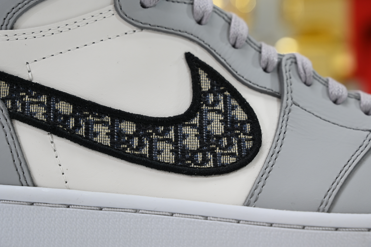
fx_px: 711
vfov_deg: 19.7
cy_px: 124
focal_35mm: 69
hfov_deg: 29.3
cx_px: 186
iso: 640
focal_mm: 69
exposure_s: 1/100
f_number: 6.3
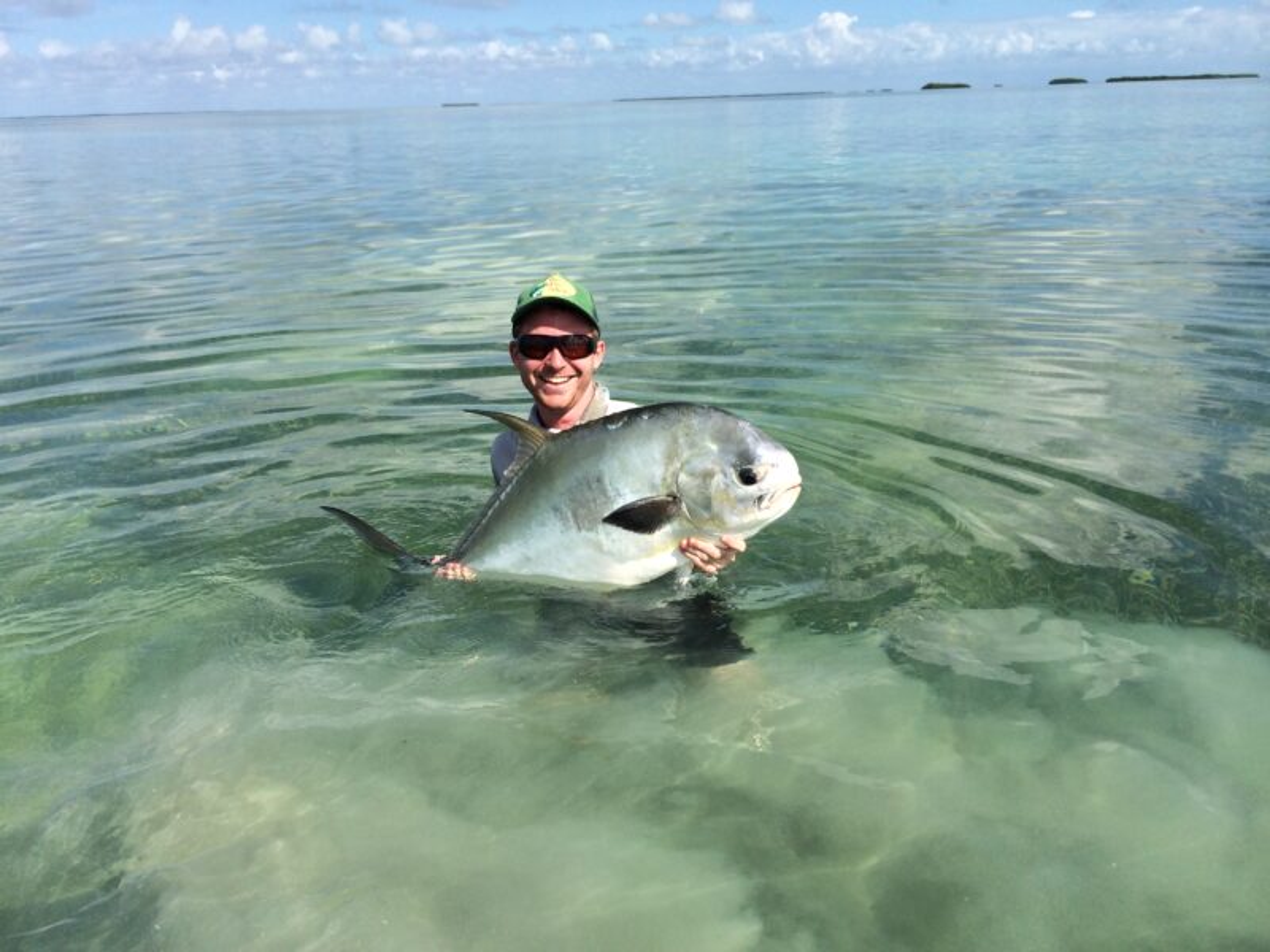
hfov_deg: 60.0
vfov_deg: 46.8
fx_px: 1101
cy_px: 476
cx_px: 635
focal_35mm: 30
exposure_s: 1/2933
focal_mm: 4.12
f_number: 2.2
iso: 40
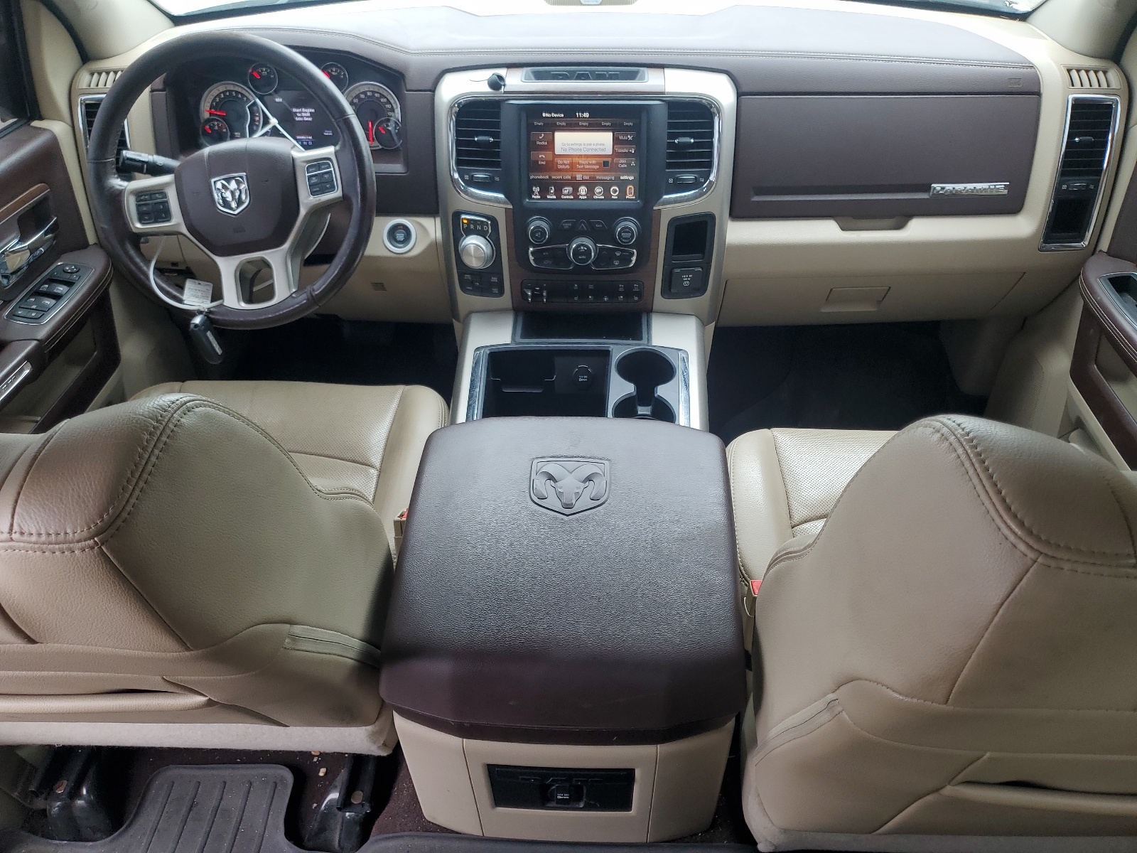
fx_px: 854
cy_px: 426
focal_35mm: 26
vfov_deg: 53.1
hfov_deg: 67.3
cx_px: 568
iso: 52
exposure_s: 1/120
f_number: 1.5
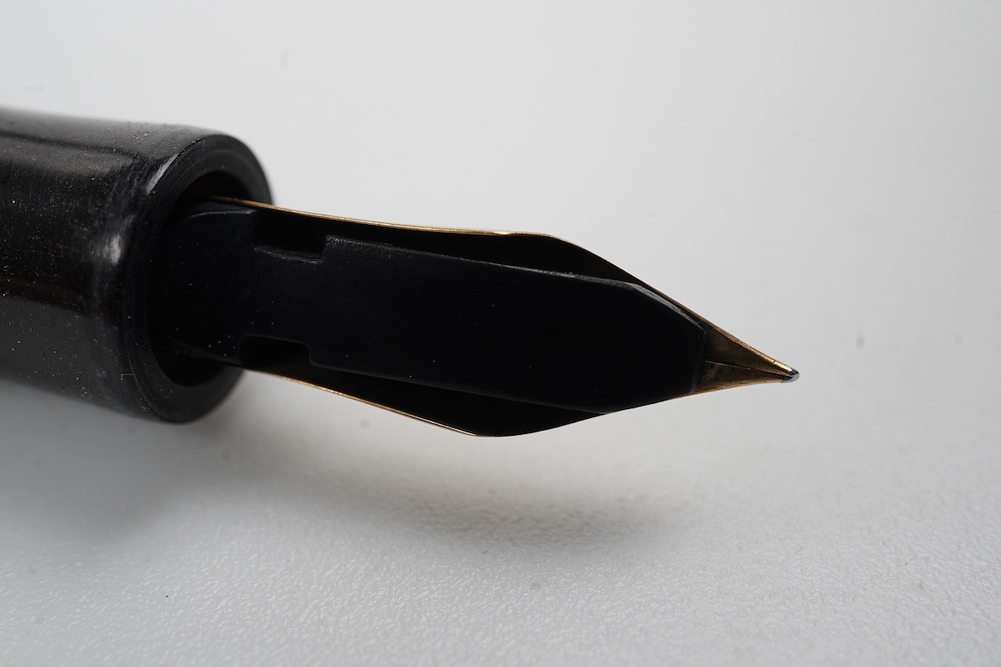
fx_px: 1251
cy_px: 334
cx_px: 500
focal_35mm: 45
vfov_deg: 29.9
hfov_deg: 43.6
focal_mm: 30
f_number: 22
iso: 640
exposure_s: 1/100
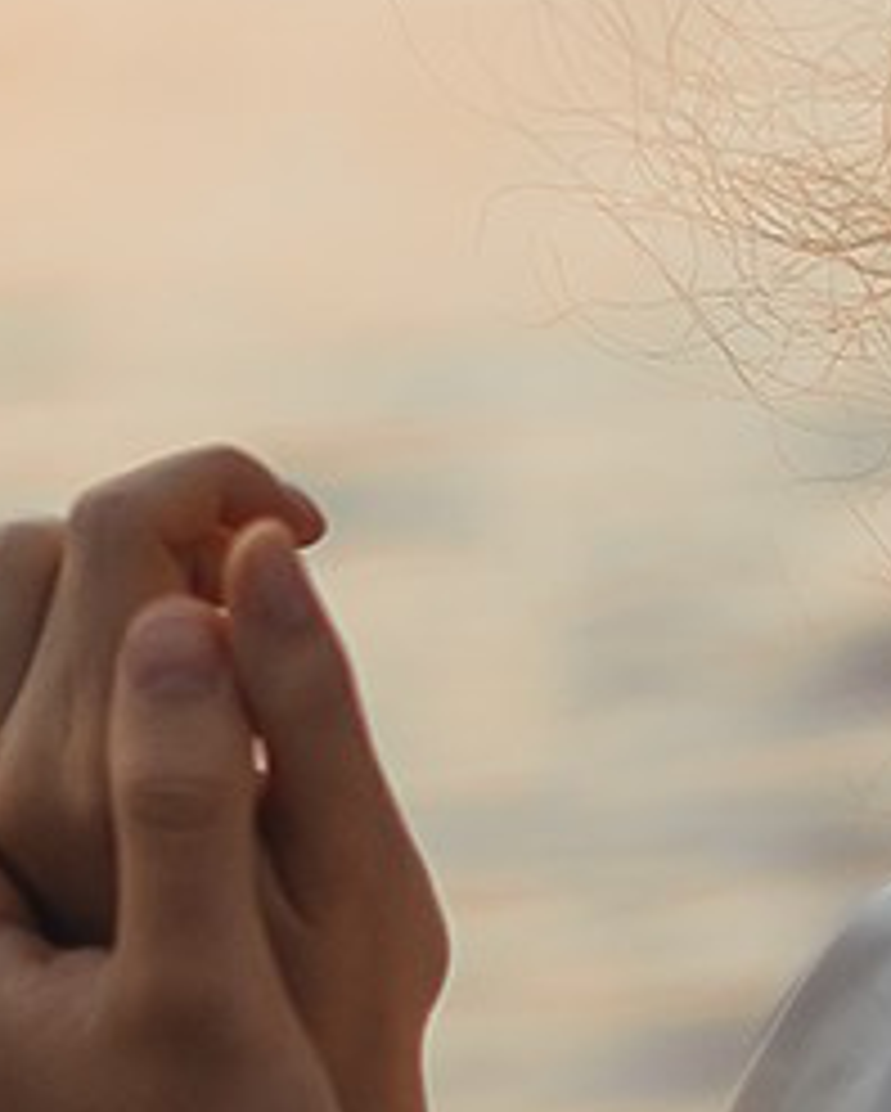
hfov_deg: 6.1
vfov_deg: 7.6
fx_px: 8395
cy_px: 826
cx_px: 594
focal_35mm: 255
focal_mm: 35
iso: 100
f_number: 1.4
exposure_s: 1/250
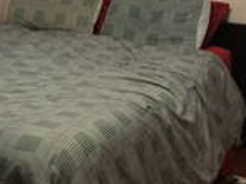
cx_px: 2
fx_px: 504
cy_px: -8
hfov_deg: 26.0
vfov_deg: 19.9
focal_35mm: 71
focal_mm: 4.15
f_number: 2.2
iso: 125
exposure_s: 1/10
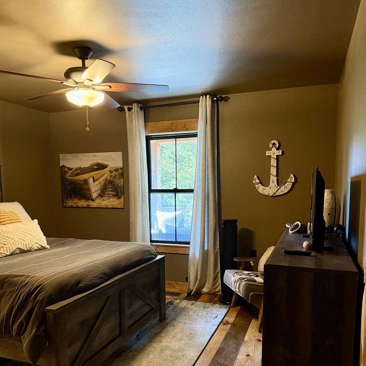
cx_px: 182
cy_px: 227
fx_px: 347
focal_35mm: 29
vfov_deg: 55.0
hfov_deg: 55.6
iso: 640
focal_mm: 6.76
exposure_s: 1/60
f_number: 1.78
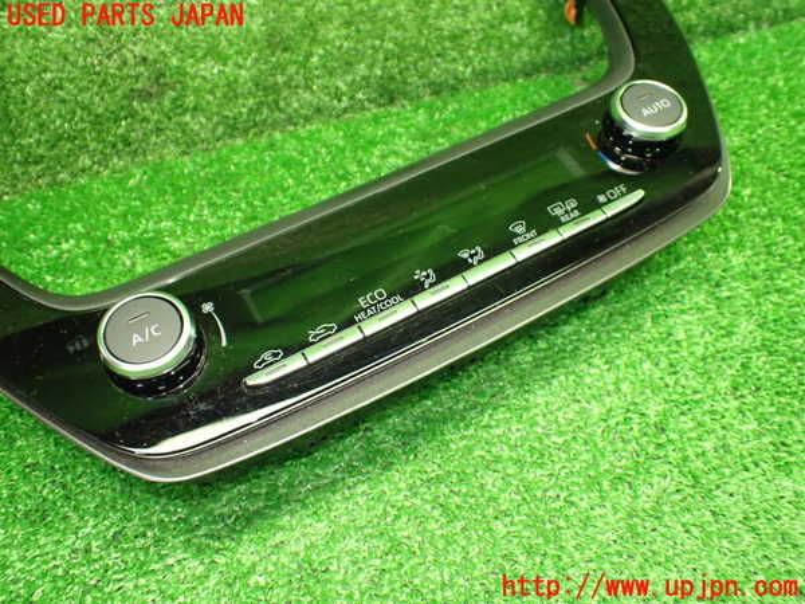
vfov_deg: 46.8
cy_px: 302
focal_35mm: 30
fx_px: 698
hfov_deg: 60.0
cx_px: 402
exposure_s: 1/60
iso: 800
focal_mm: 5.4
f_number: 2.3
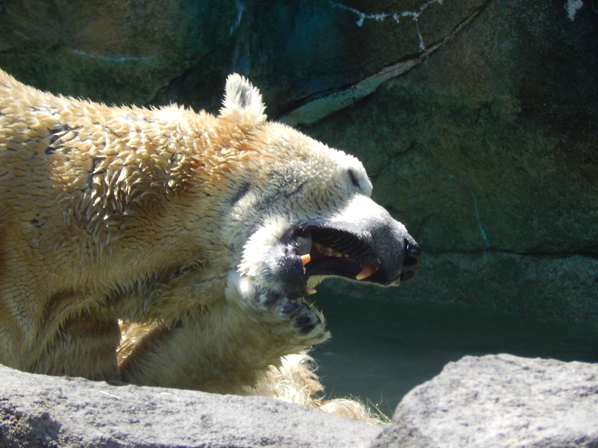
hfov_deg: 5.7
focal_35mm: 350
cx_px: 299
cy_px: 224
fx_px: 6046
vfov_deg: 4.2
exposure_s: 1/200
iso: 125
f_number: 5.7
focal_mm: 62.2
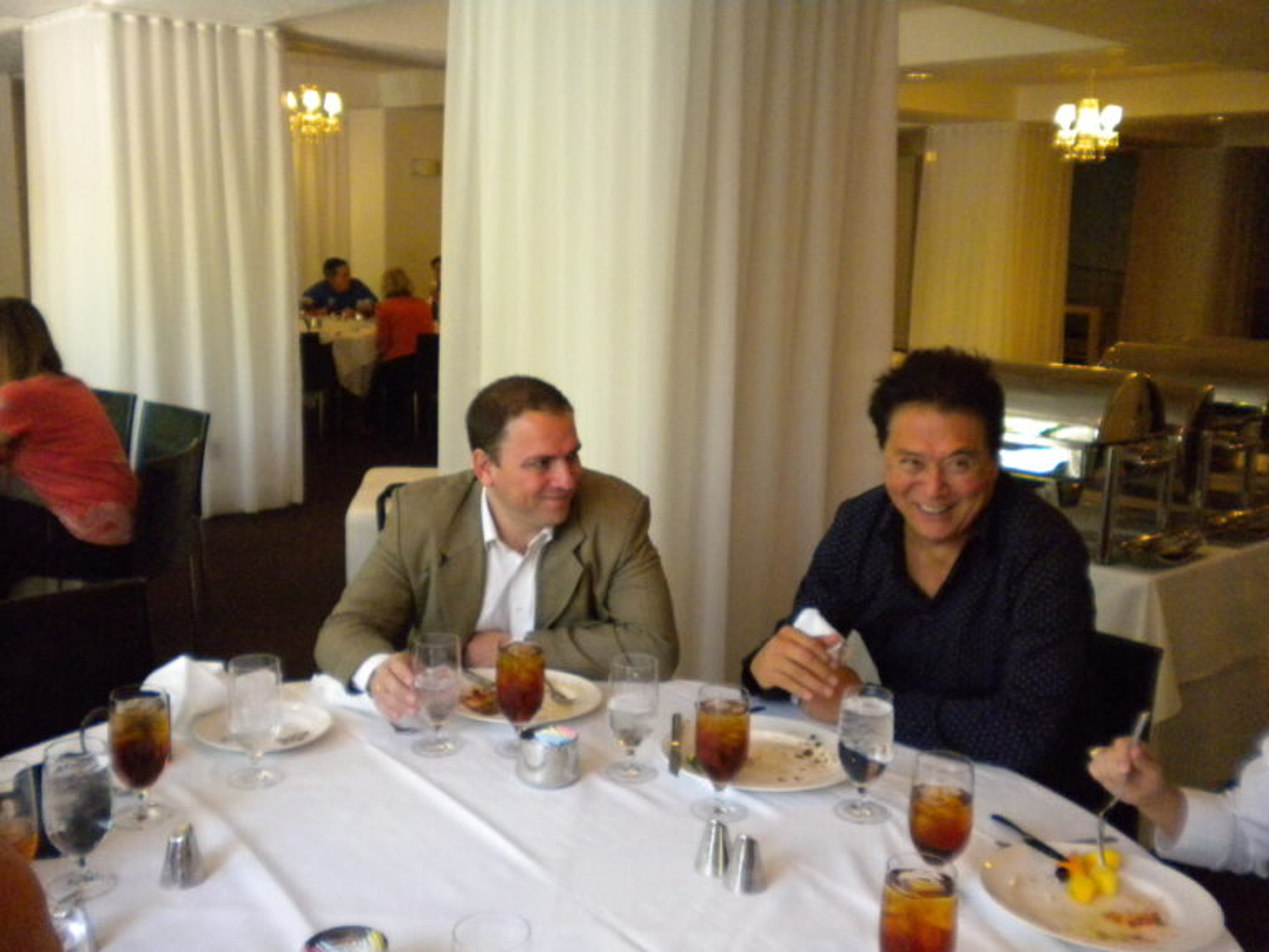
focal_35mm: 35
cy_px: 476
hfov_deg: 52.6
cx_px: 634
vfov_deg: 40.7
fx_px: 1283
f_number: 3.1
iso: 745
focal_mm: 6.3
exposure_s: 1/66.8
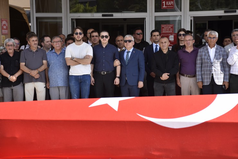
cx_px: 119
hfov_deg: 17.1
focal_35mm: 120
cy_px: 80
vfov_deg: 11.4
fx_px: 793
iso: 280
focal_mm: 80
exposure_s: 1/500
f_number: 8
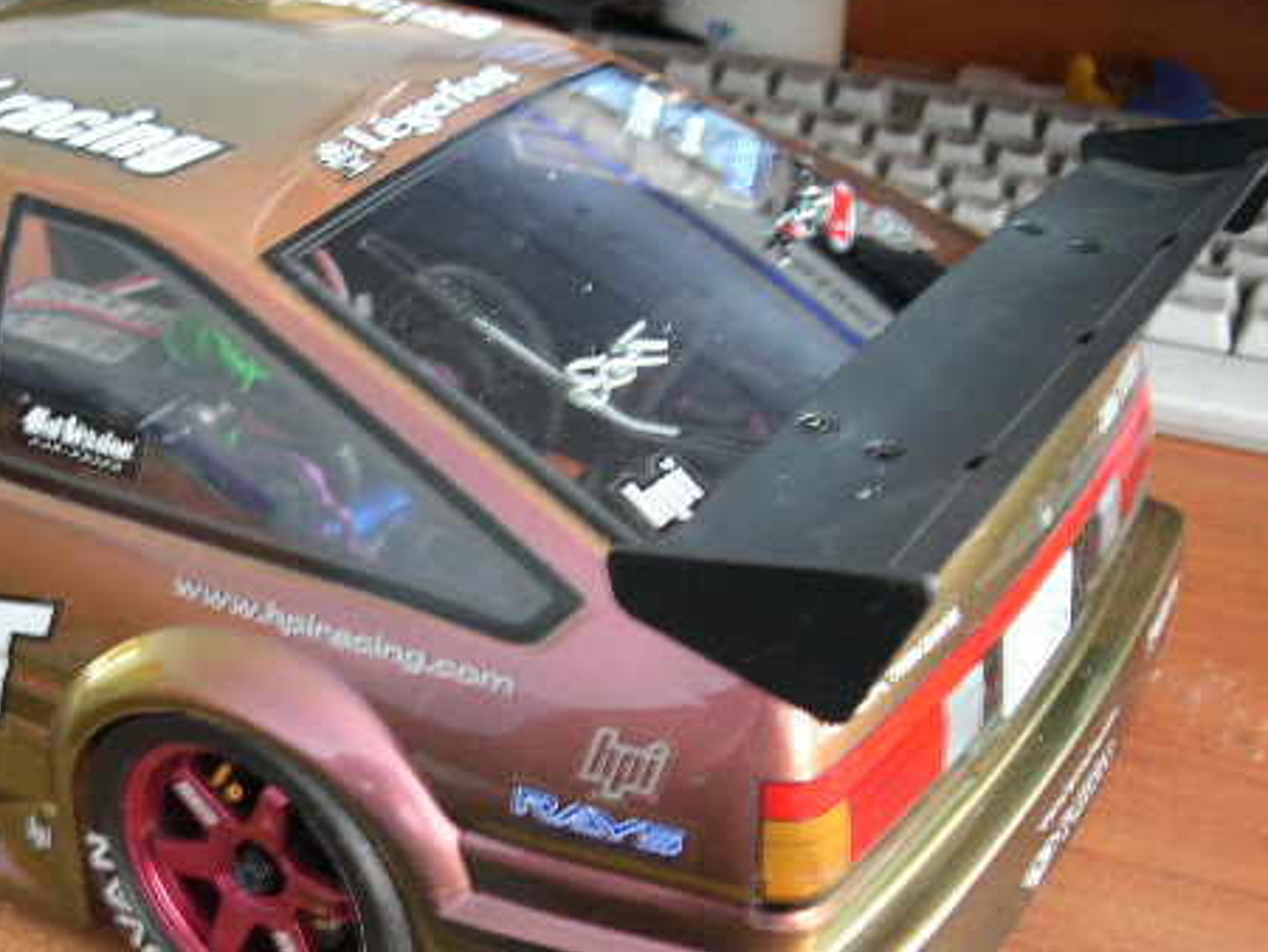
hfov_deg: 35.1
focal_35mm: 54
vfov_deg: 27.0
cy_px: 591
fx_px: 1979
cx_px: 389
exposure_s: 1/4.3
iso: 267
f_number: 2.8
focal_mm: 8
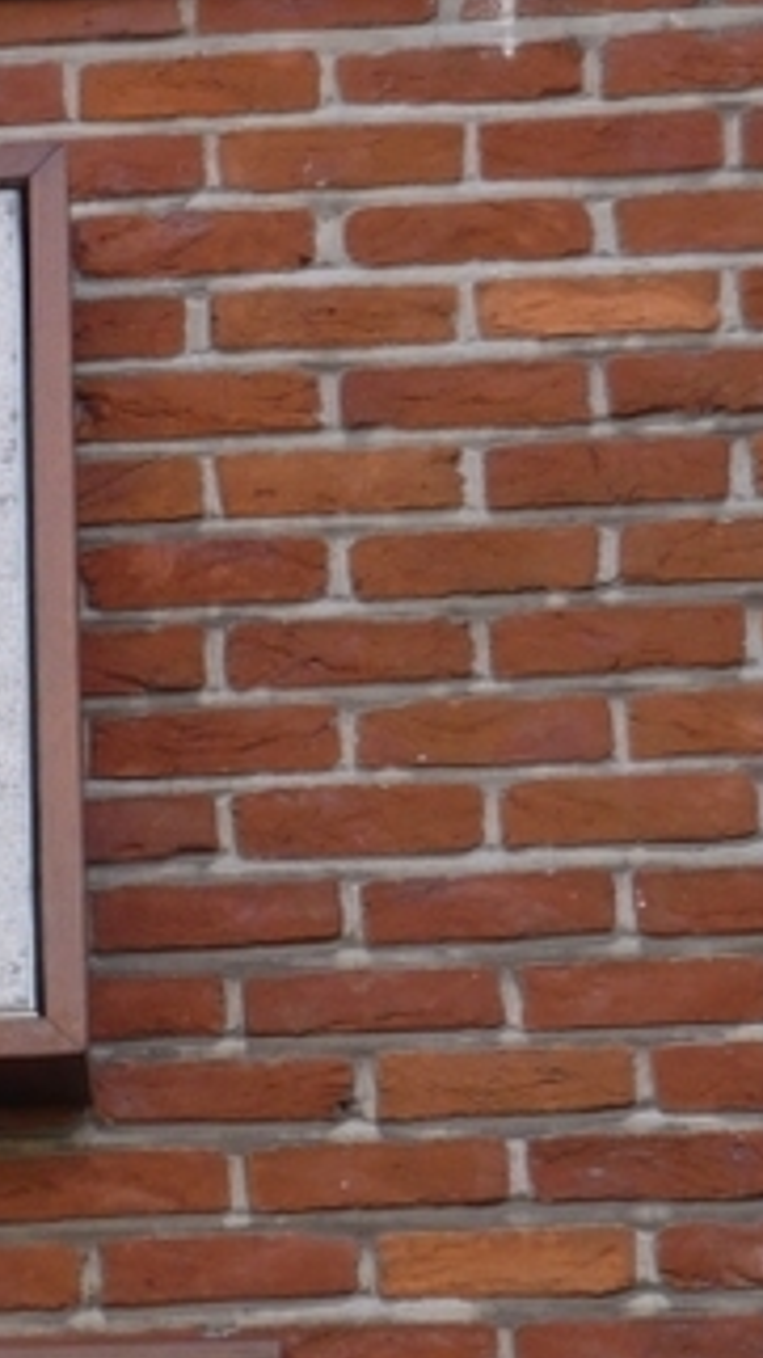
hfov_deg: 6.0
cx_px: -329
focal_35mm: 199
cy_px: 839
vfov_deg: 10.8
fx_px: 7161
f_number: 3.5
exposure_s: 1/160
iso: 100
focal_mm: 16.1
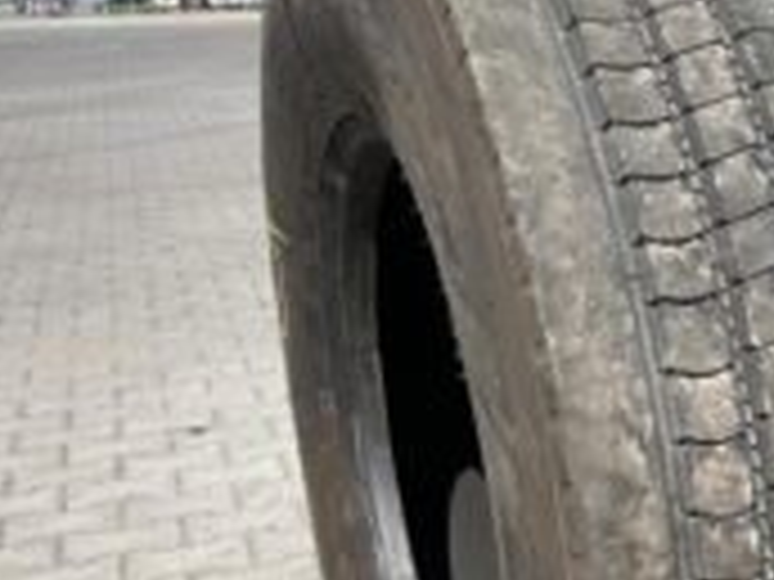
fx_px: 1453
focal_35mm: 65
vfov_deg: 22.2
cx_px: 783
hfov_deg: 28.0
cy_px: 488
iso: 32
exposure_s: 1/2513
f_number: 1.8
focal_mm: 4.25
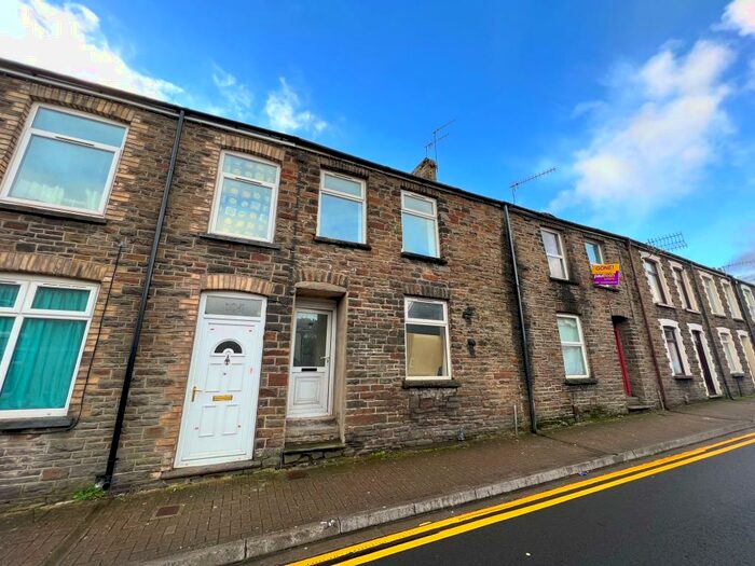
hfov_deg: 106.2
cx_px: 378
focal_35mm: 13
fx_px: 284
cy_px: 283
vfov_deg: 89.9
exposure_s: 1/198
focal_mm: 1.57
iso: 32
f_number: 1.8
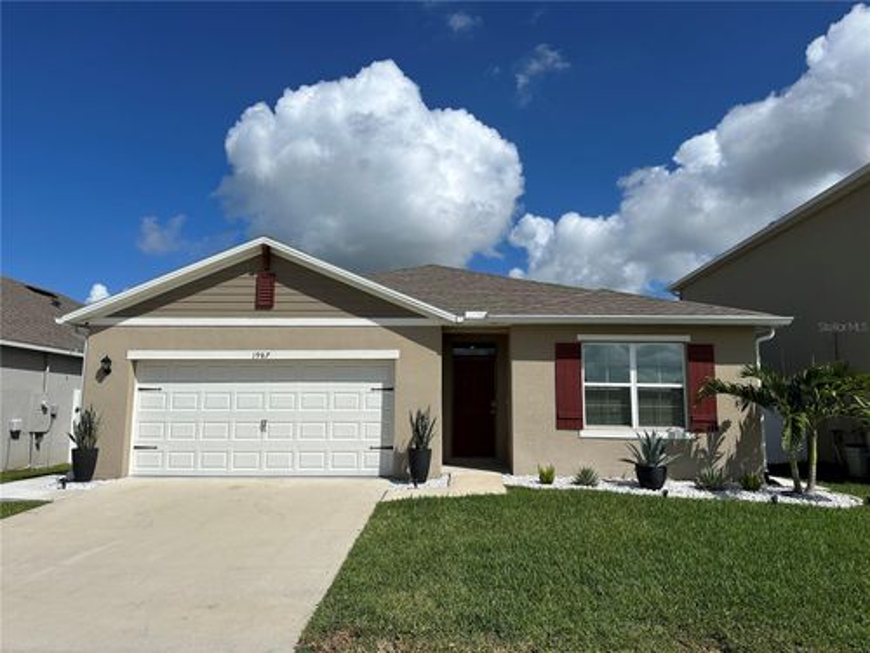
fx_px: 603
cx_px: 435
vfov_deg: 56.8
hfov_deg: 71.6
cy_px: 326
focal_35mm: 24
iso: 80
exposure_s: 1/12048
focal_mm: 6.86
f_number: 1.78
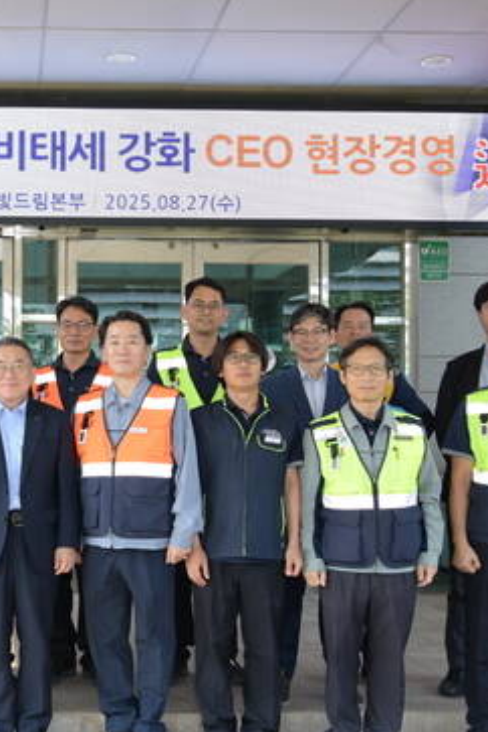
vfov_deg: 33.4
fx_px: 1220
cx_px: 50
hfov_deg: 22.1
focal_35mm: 60
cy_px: 408
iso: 800
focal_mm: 34
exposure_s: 1/250
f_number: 8
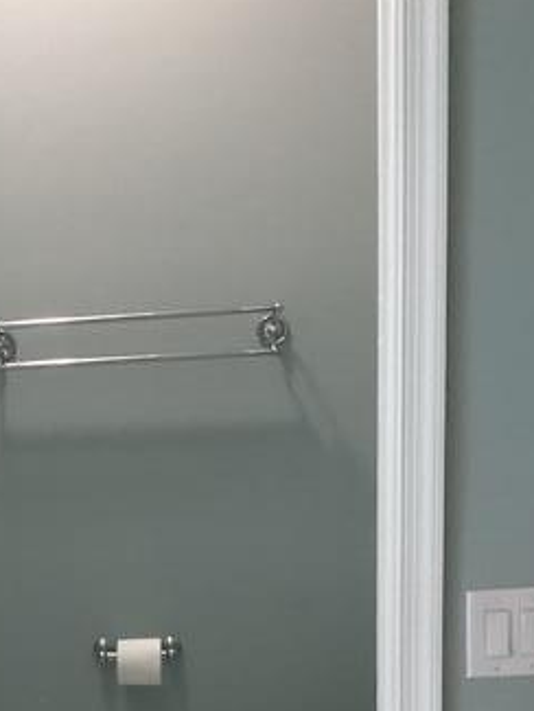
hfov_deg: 23.3
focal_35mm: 61
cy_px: 615
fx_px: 1254
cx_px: 39
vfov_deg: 30.5
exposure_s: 1/60
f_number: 2.4
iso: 400
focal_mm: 3.3
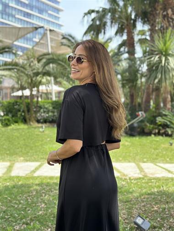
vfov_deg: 39.6
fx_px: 321
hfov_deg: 30.3
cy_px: 116
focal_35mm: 48
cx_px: 87
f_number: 1.78
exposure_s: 1/935
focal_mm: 6.86
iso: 80
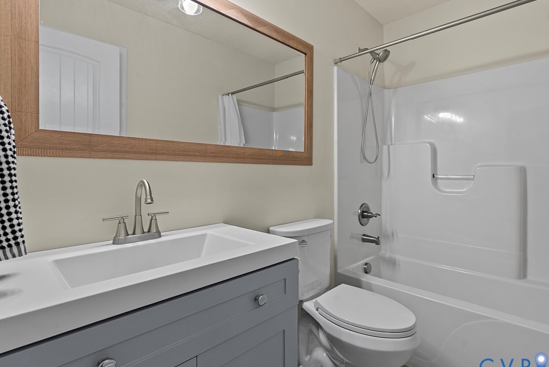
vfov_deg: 67.4
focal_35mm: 18
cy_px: 177
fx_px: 275
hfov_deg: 89.8
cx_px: 294
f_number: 8
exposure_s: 1/3
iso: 800
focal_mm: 16
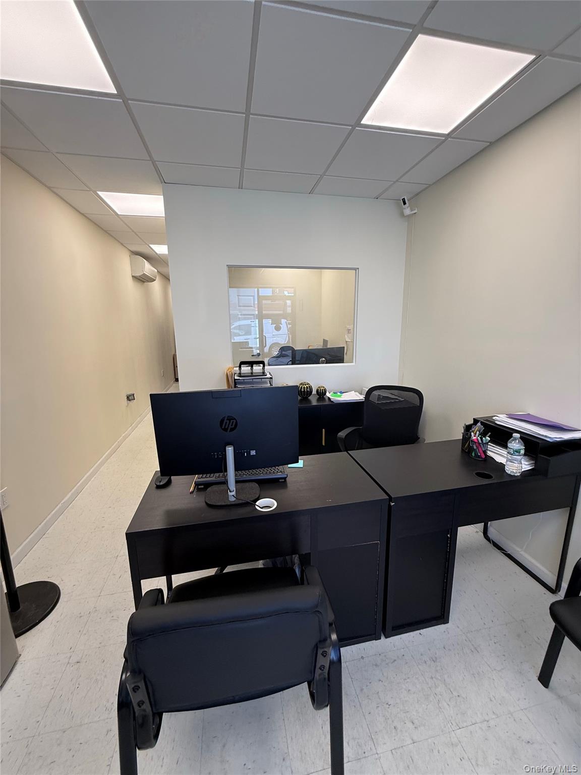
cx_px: 290
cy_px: 388
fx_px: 313
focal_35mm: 14
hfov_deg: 85.7
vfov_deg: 102.1
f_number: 2.2
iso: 100
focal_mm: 2.22
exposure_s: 1/120
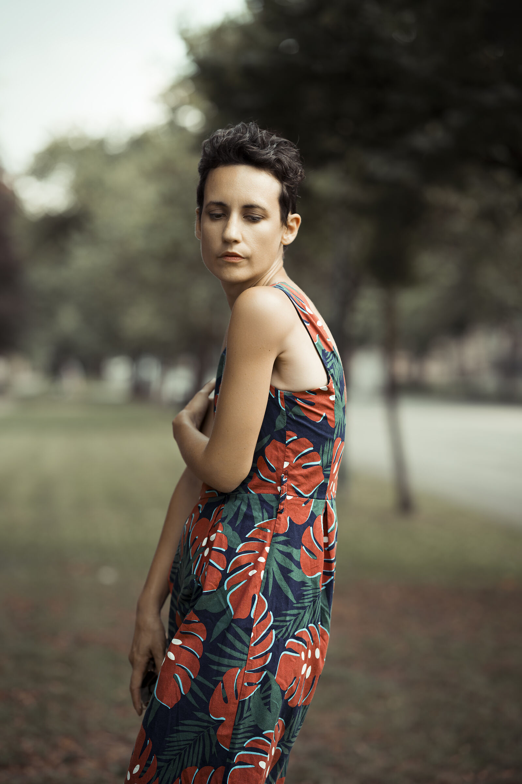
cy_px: 392
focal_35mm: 85
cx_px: 261
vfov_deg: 23.9
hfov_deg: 16.1
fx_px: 1849
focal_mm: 85
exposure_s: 1/400
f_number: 2
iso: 100
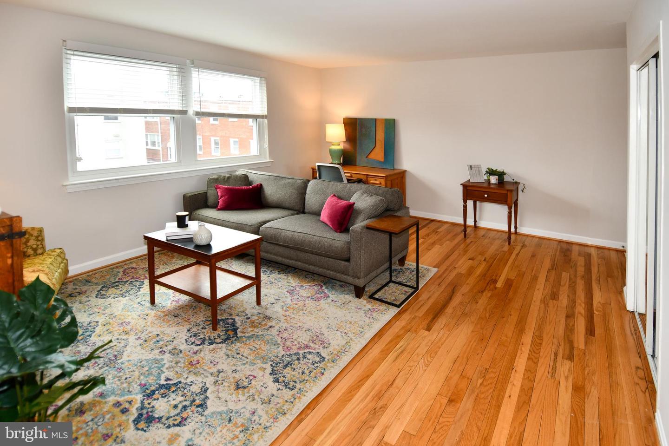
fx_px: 334
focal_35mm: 18
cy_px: 223
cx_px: 334
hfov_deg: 90.0
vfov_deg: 67.4
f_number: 4
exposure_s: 1/60
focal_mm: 12
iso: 200
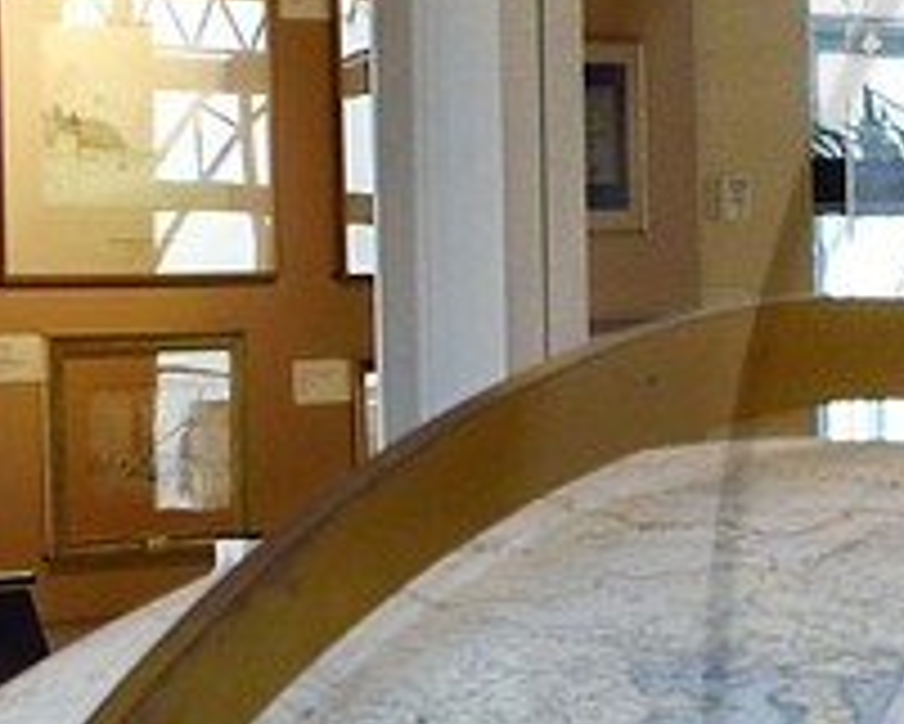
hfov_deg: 7.6
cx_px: 2361
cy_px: 753
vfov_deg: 6.6
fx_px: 6210
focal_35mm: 232
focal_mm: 31
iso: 800
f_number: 7.1
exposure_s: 1/50
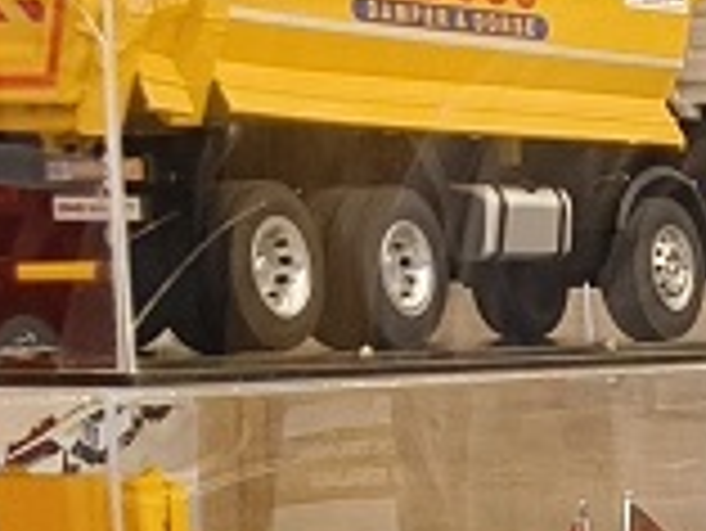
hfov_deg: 9.9
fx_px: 3756
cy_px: 794
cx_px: 1421
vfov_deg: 7.9
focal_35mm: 184
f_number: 1.87
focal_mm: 5.56
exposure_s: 1/100
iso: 321
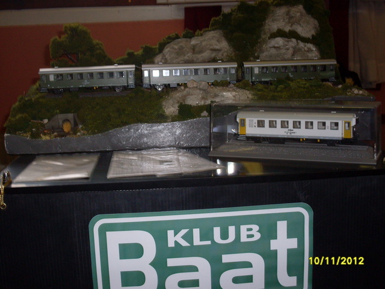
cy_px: 144
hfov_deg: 32.2
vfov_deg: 24.4
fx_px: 667
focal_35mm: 60
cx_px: 192
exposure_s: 1/45
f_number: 3.4
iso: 100
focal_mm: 9.9
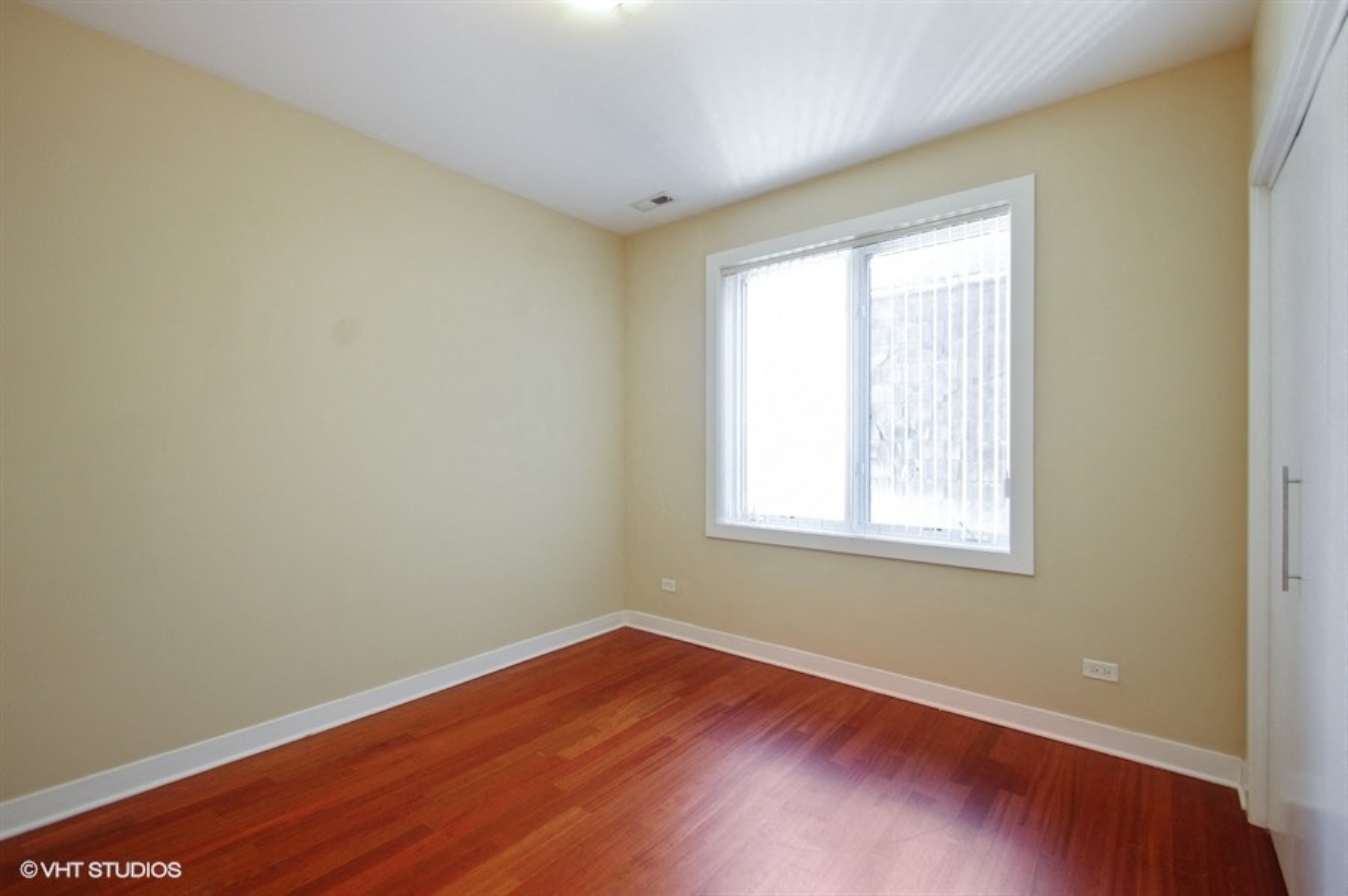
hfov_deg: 100.5
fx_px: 561
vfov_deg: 77.2
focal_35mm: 15
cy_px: 448
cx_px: 674
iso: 200
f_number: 8
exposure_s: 1/3.33
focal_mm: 10
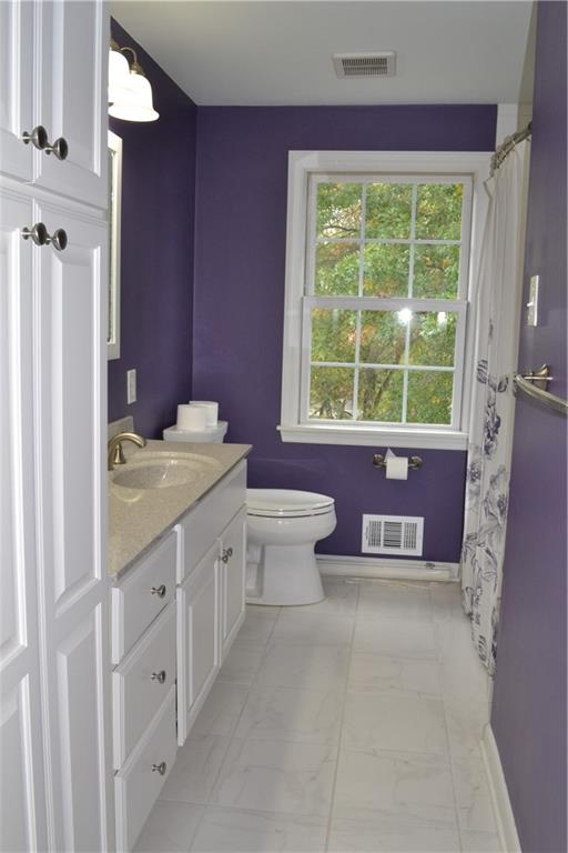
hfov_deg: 43.6
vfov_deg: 61.9
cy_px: 426
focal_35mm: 30
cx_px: 284
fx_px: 710
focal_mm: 20
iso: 800
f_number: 11
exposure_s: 1/30
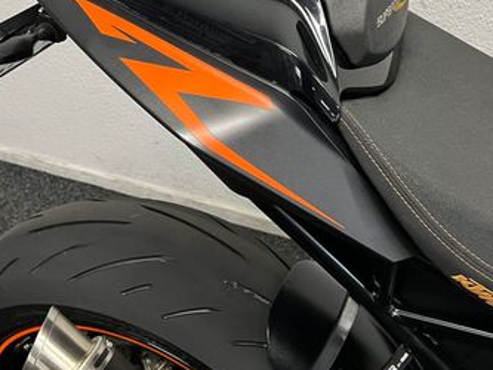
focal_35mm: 50
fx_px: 712
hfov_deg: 37.7
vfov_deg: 28.8
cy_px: 104
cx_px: 336
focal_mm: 5.1
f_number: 1.6
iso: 100
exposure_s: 1/50
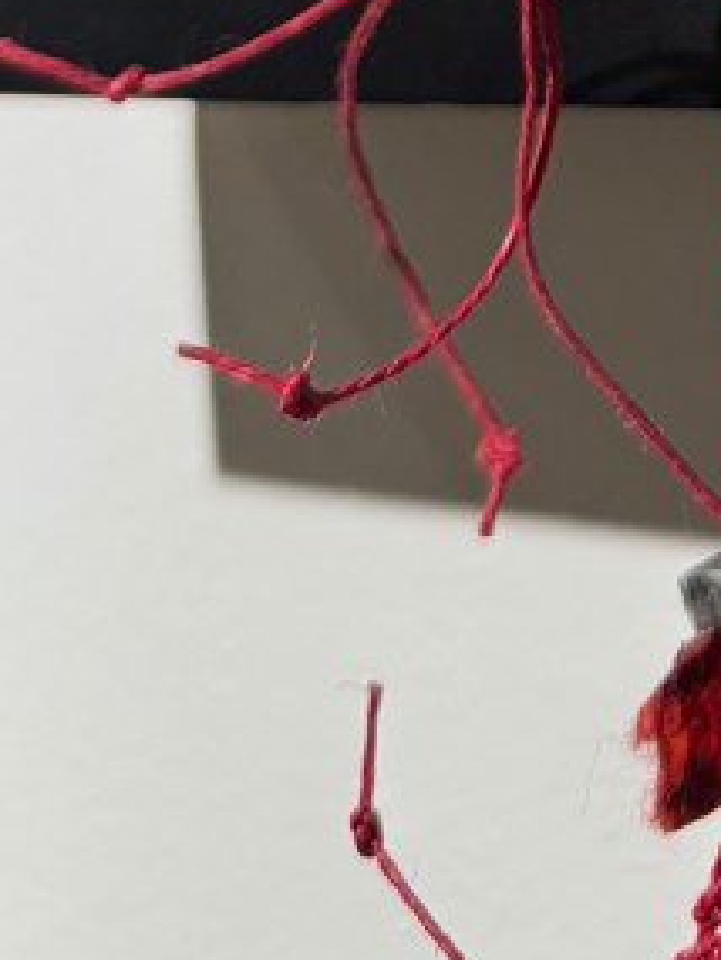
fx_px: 2803
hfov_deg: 14.0
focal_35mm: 101
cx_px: 977
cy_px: -775
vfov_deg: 16.3
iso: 100
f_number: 1.78
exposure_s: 1/120
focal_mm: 6.76
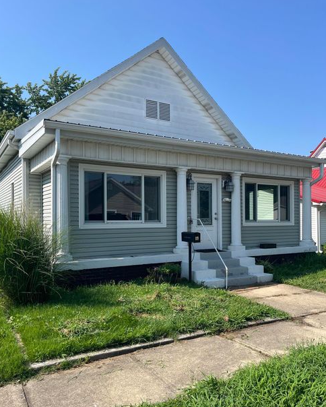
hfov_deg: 51.6
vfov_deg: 62.2
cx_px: 162
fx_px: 337
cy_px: 212
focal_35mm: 28
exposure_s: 1/2268
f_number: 1.6
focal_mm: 5.1
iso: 50
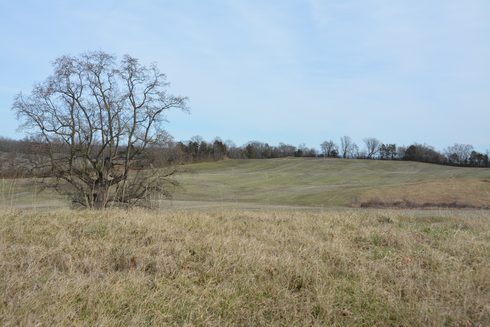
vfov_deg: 36.9
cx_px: 245
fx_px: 490
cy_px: 164
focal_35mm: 36
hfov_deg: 53.1
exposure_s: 1/250
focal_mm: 24
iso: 100
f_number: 8
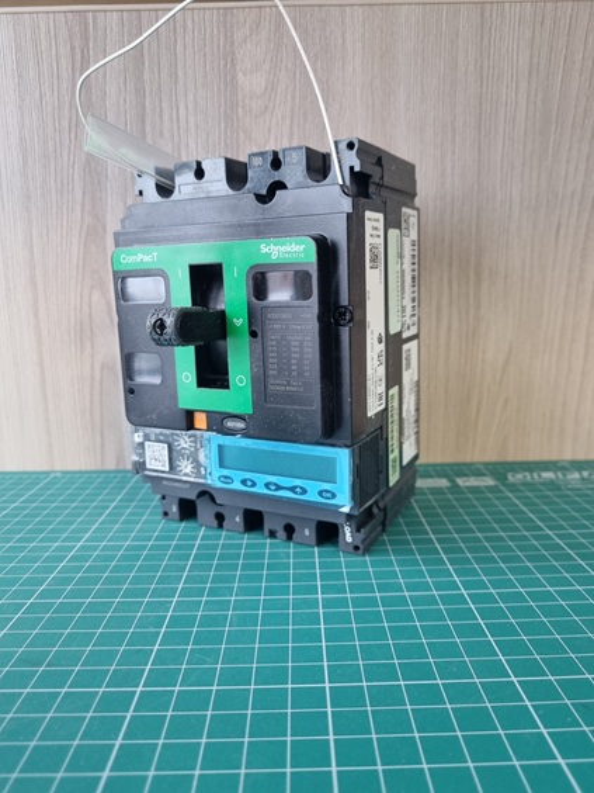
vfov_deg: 67.3
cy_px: 396
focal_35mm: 26
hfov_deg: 53.1
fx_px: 595
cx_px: 297
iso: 250
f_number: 1.8
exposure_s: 1/50
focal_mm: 5.4
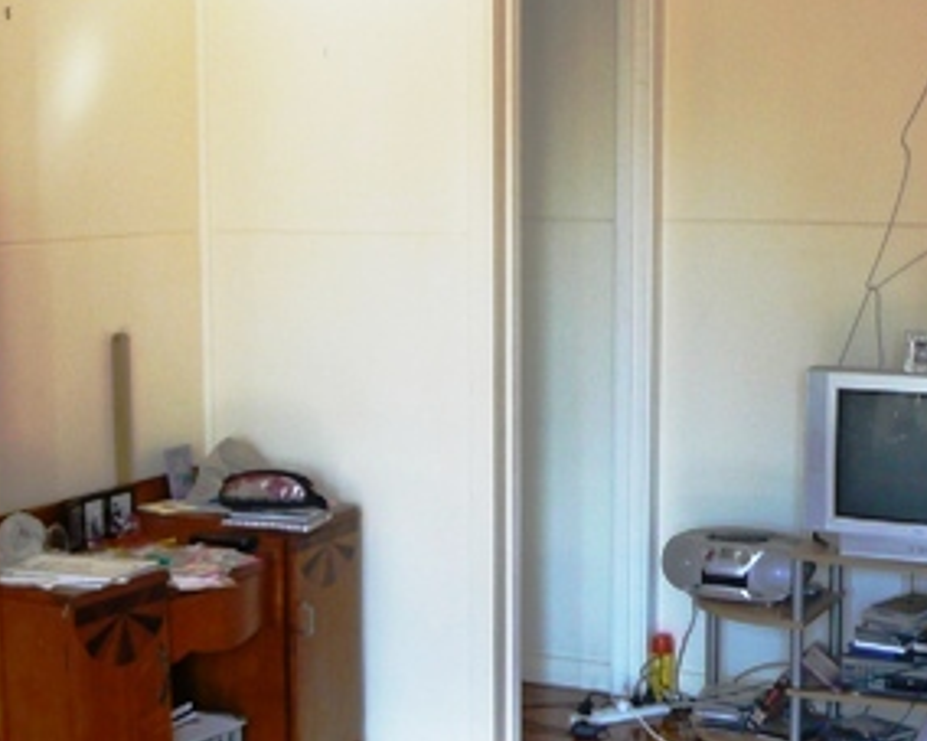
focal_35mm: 66
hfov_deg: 28.7
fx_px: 1810
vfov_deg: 23.1
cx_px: 527
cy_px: 480
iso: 125
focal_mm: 6
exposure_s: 1/30
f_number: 2.8
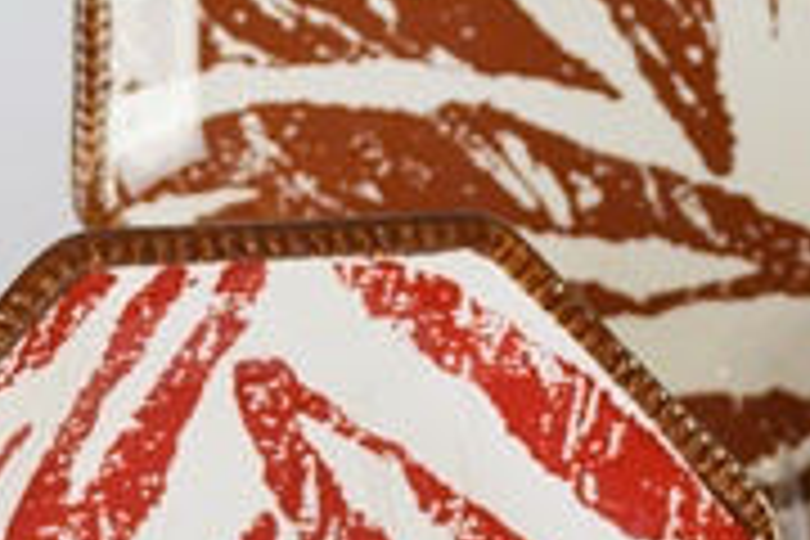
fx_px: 3930
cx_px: 184
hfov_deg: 11.7
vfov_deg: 7.7
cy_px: 886
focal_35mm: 175
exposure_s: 1/125
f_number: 5.6
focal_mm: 35
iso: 400
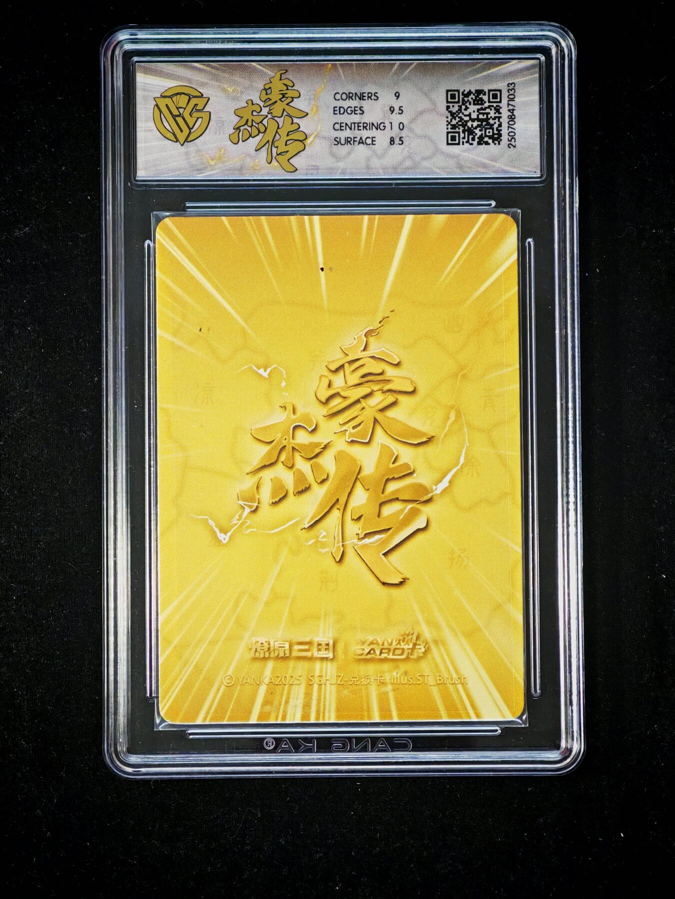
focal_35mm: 90
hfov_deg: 16.4
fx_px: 2340
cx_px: 338
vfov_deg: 21.8
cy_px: 450
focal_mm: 8.67
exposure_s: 1/25
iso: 500
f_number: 2.4
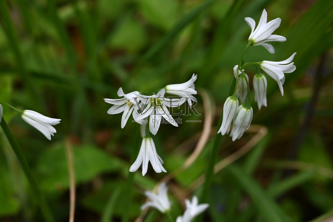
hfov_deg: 39.6
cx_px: 166
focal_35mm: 50
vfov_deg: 27.0
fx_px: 463
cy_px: 111
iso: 200
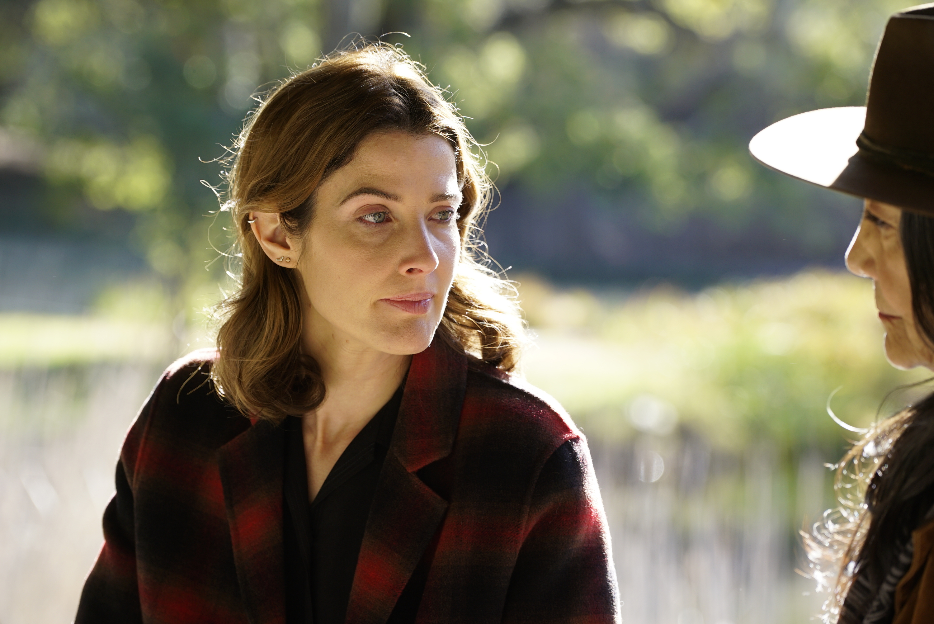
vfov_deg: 8.0
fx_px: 4465
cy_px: 312
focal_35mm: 172
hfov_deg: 11.9
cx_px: 467
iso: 400
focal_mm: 172
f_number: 5.6
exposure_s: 1/200
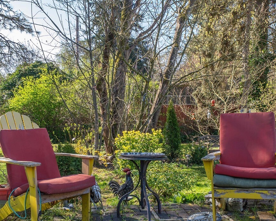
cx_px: 137
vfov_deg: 35.6
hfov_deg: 43.8
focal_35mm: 42
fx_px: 343
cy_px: 128
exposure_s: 1/30
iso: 80
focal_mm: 23
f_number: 7.1
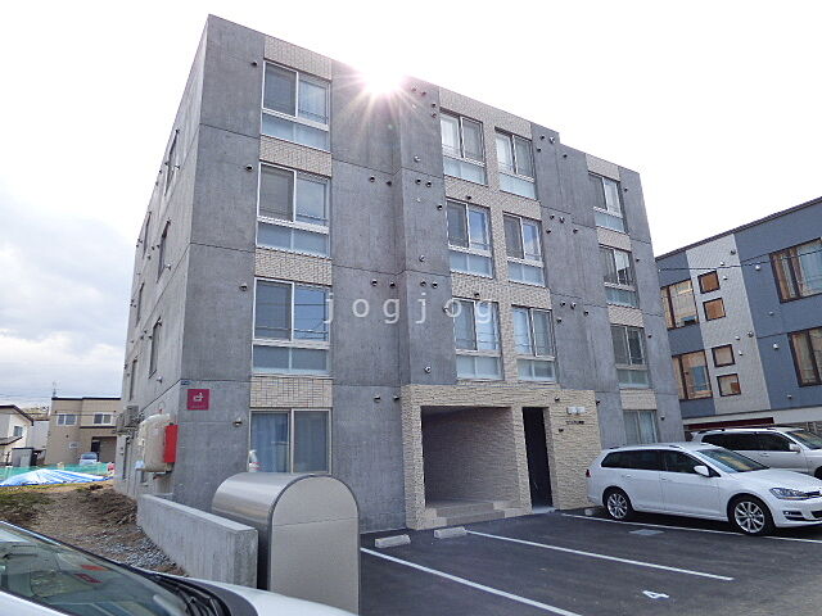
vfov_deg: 61.1
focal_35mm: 22
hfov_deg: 76.4
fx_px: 522
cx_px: 411
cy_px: 308
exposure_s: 1/800
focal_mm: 3.99
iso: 160
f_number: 2.9
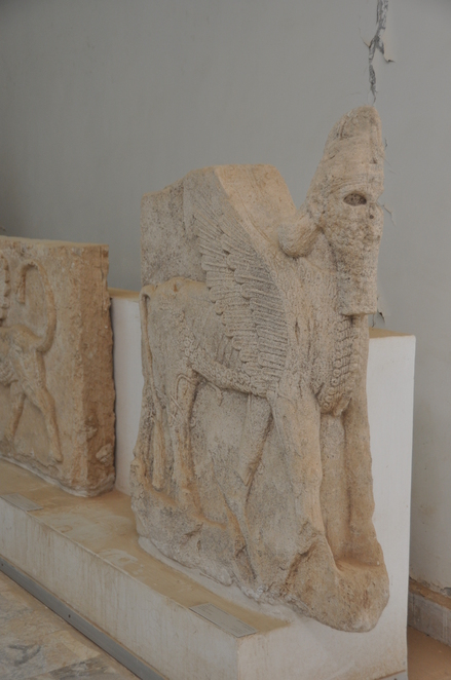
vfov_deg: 37.9
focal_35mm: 52
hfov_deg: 25.7
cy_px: 340
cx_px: 226
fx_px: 990
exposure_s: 1/80
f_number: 4.5
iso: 400
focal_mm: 35
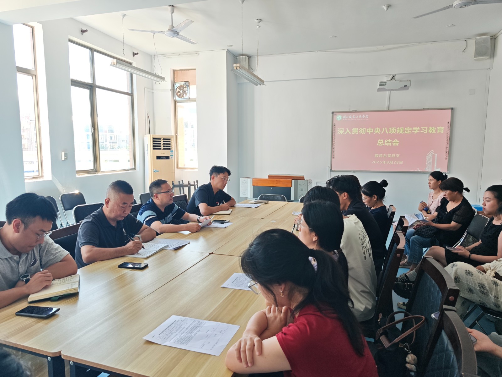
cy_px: 188
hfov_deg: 73.9
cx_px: 251
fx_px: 334
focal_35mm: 23
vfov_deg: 58.9
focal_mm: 6.55
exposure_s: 1/179
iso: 50
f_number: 1.62
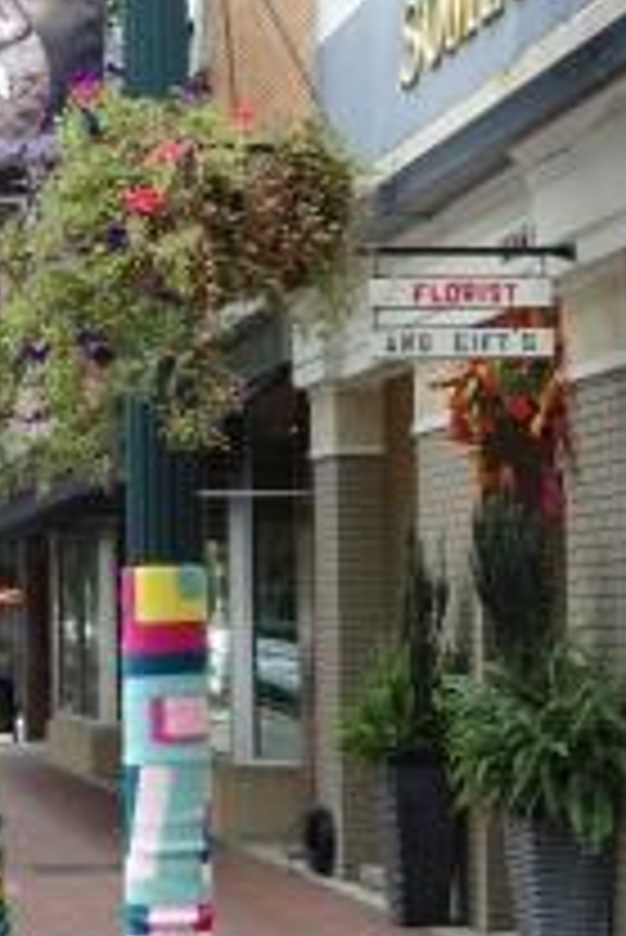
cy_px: 576
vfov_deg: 20.6
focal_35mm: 99
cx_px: 61
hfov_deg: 13.7
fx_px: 2578
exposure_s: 1/80
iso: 125
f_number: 3.2
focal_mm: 16.99
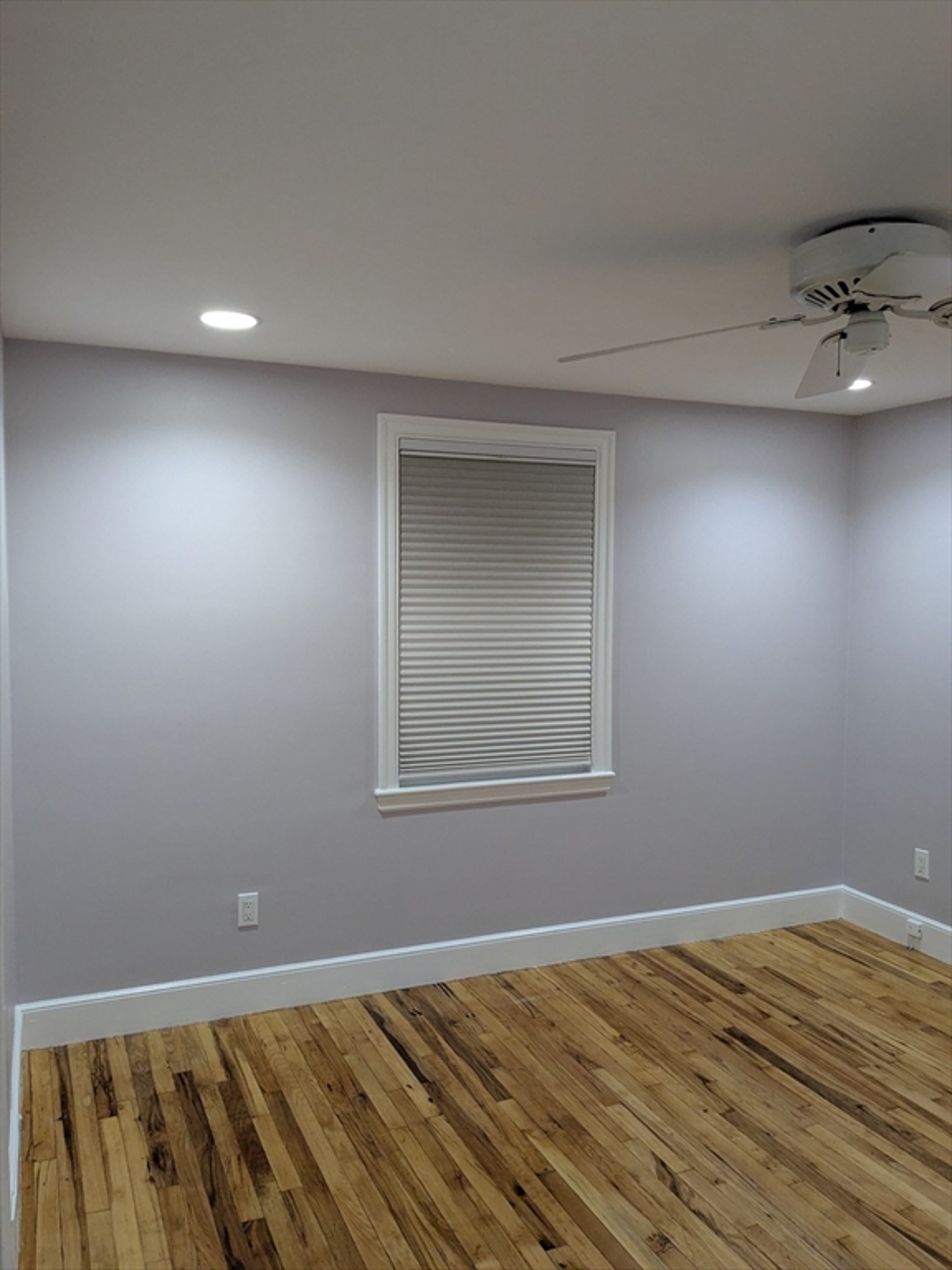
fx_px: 990
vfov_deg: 65.3
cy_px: 635
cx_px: 476
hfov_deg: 51.4
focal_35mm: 27
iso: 449
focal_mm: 4.38
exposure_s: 1/120
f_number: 1.73
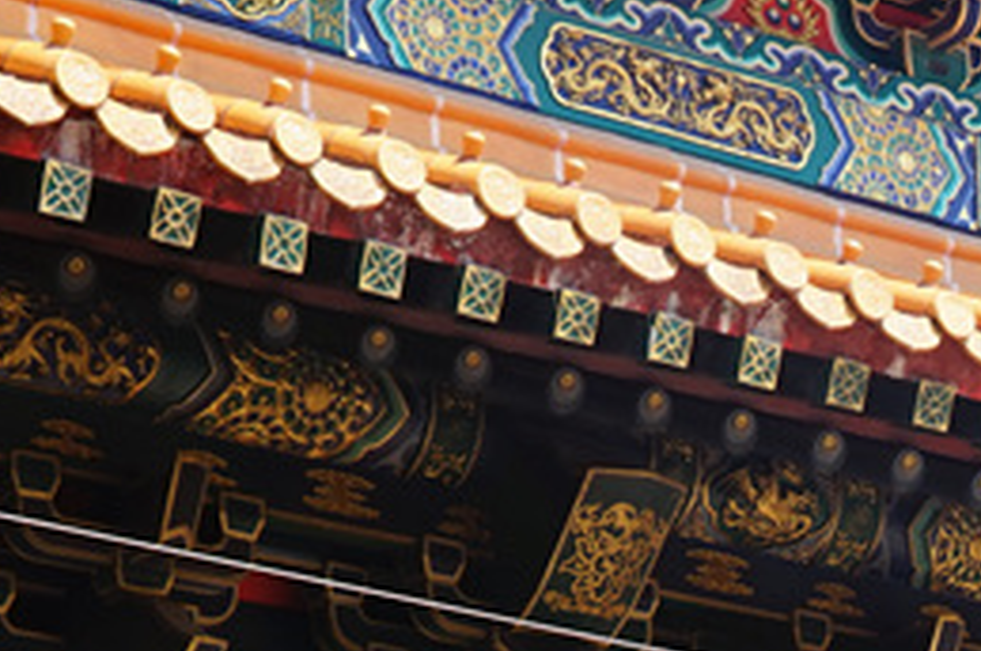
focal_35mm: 167
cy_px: 1347
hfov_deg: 12.1
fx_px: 4545
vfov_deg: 7.8
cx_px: 1061
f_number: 9
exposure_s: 1/100
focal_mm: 36
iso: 100
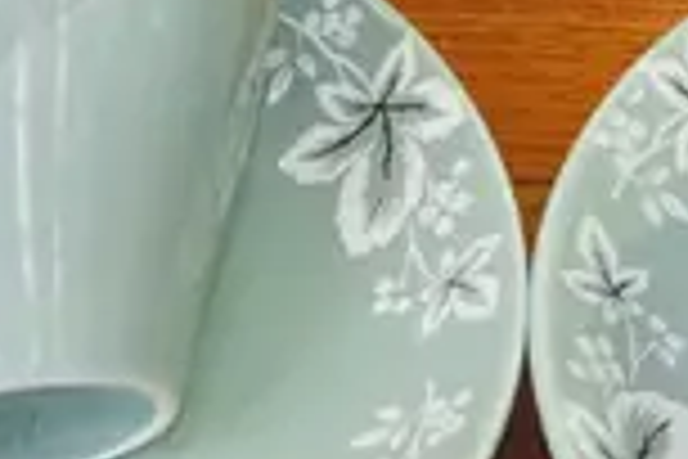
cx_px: 477
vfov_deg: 5.4
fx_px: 4797
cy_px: -450
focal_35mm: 251
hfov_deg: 8.2
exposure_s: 1/160
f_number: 5.6
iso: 2500
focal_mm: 18
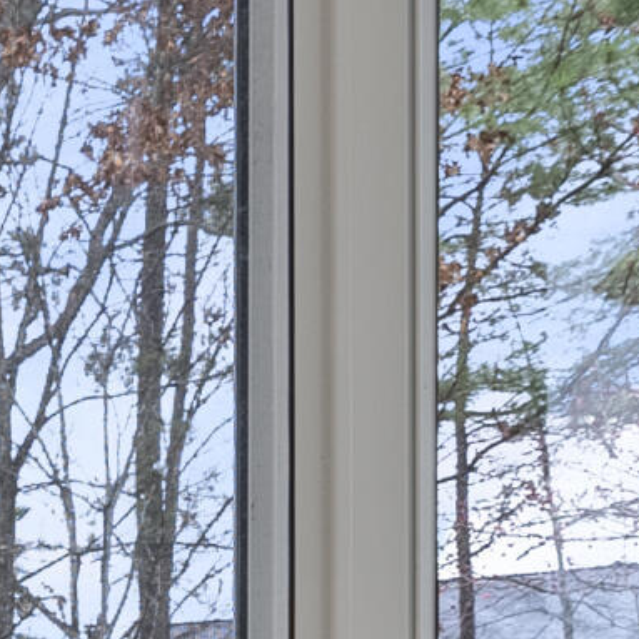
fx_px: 1671
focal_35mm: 80
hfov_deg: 13.3
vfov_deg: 18.5
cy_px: 1030
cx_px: -1038
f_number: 7.1
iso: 400
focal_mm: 12
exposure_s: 1/6
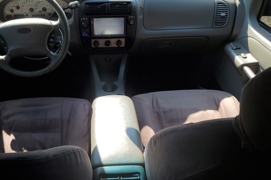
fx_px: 241
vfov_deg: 41.0
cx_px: 111
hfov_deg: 58.3
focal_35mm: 32
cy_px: 102
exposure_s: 1/370
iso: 50
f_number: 1.5
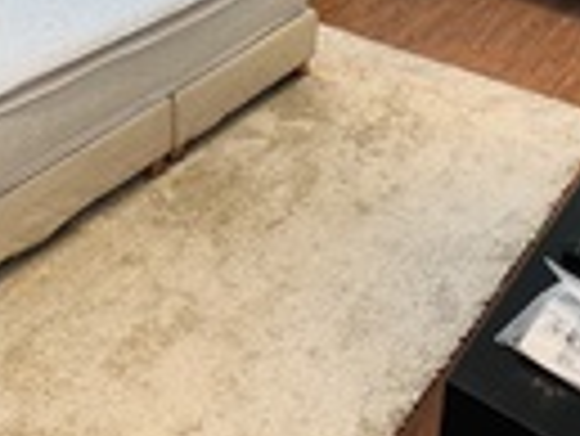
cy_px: -74
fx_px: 771
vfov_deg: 28.0
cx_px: 151
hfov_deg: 40.1
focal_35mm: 46
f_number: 1.8
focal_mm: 1.57
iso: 80
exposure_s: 1/100
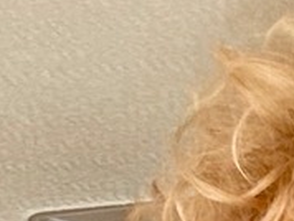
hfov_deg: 11.4
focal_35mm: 165
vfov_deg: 7.5
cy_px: 750
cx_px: 459
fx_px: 1403
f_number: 2.2
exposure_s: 1/122
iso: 64
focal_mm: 2.71
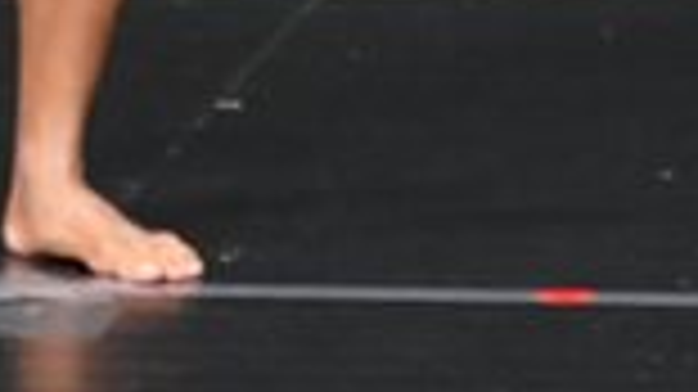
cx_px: -106
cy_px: -739
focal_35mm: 1961
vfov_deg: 0.6
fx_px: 36276
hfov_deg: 1.1
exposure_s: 1/400
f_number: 5.6
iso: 4000
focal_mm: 250
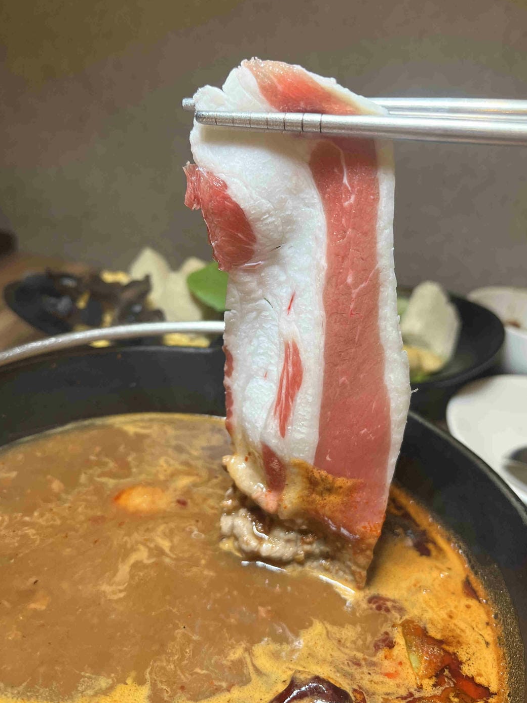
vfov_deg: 60.0
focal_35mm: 30
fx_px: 609
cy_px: 344
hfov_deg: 46.8
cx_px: 275
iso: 100
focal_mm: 5.7
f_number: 1.5
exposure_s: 1/120
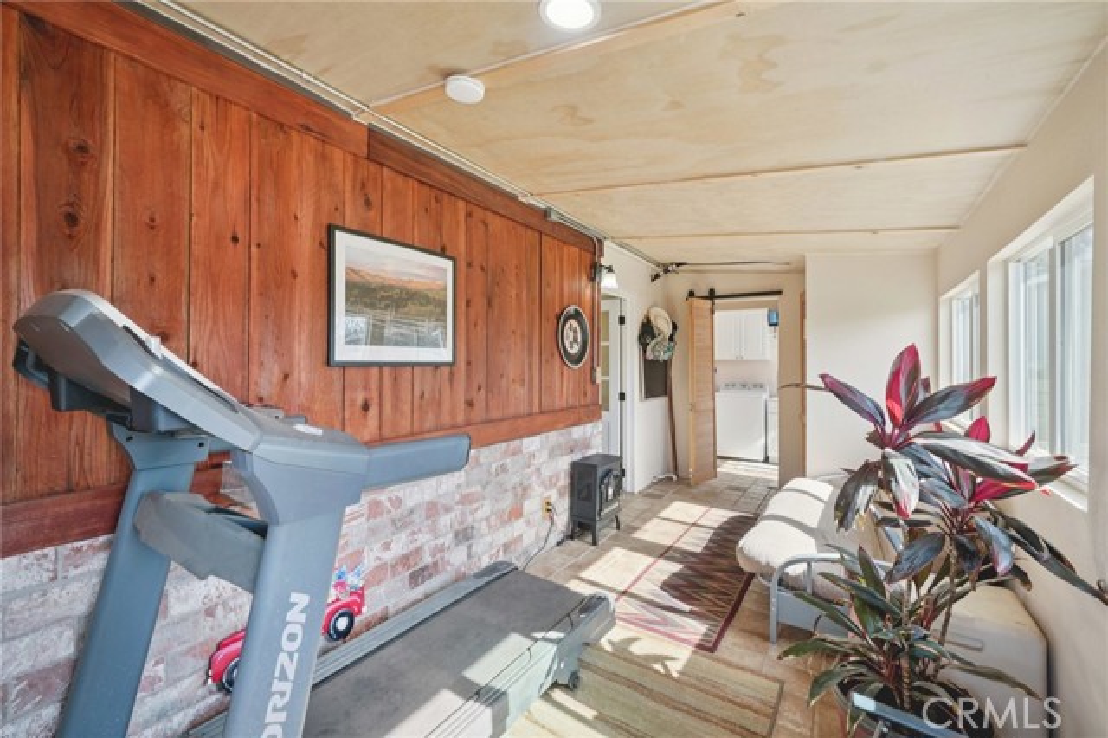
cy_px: 369
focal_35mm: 14
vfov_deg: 81.1
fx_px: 431
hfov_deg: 104.3
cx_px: 554
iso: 250
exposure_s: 1/30
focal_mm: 14
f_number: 8
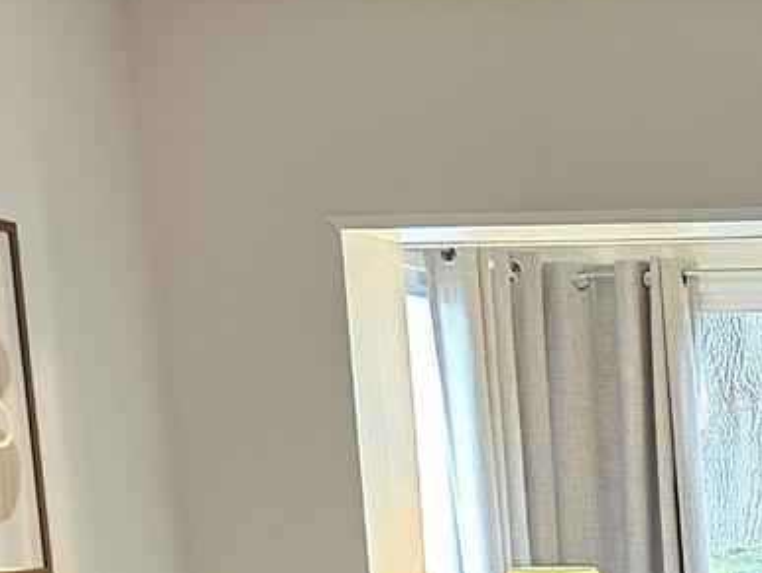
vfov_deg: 14.4
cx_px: 1087
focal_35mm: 95
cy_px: 902
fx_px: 2093
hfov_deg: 18.6
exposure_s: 1/120
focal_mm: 5.4
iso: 500
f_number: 1.8
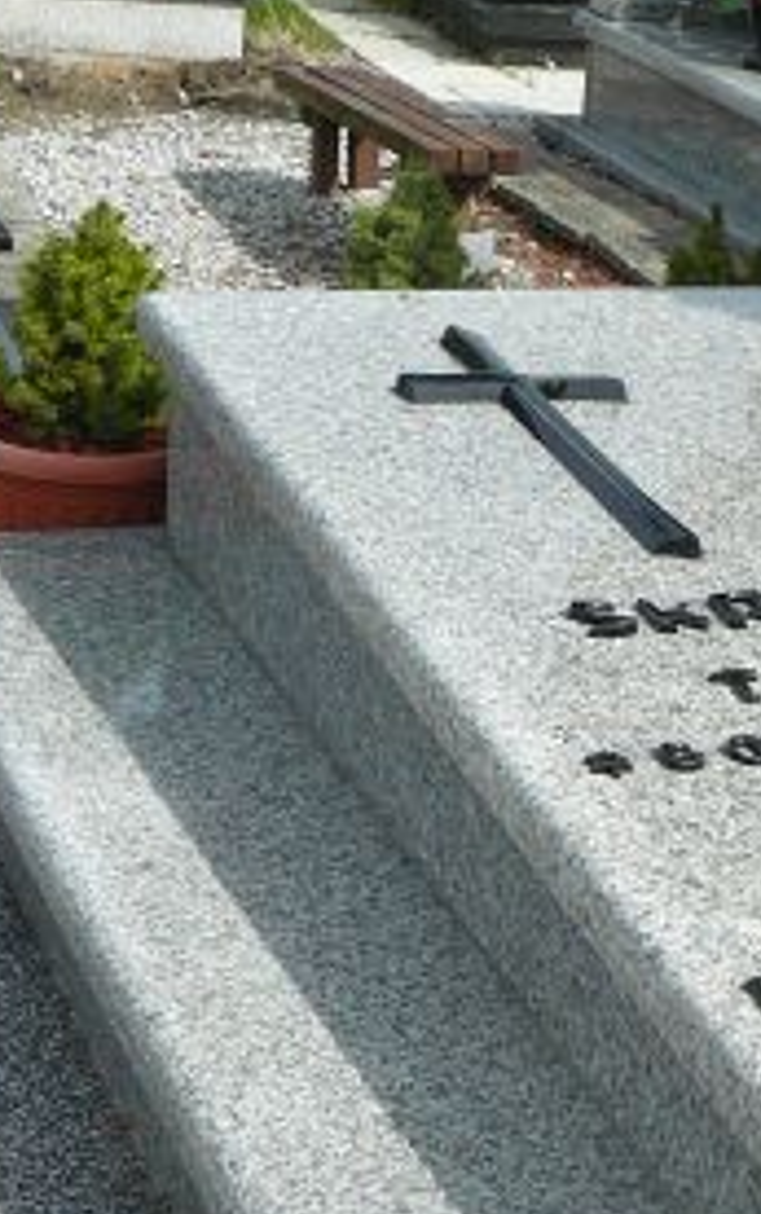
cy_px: 783
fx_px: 2848
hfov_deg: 14.8
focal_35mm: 86
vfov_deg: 24.0
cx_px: 849
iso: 80
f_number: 5
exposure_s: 1/400
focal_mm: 5.2
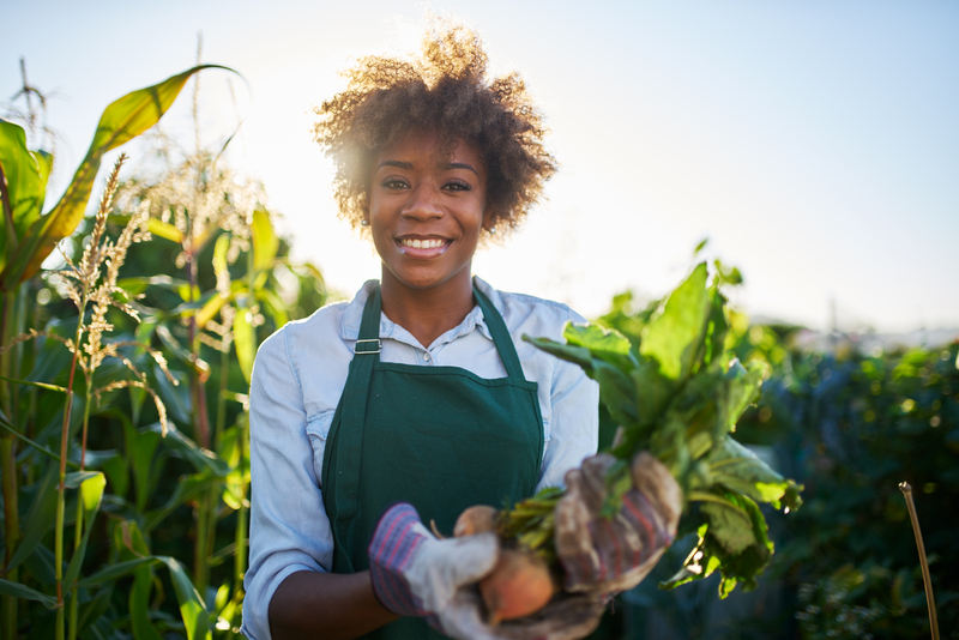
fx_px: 933
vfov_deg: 37.9
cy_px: 320
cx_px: 480
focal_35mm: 35
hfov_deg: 54.4
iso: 100
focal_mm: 35
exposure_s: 1/1250
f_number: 1.4
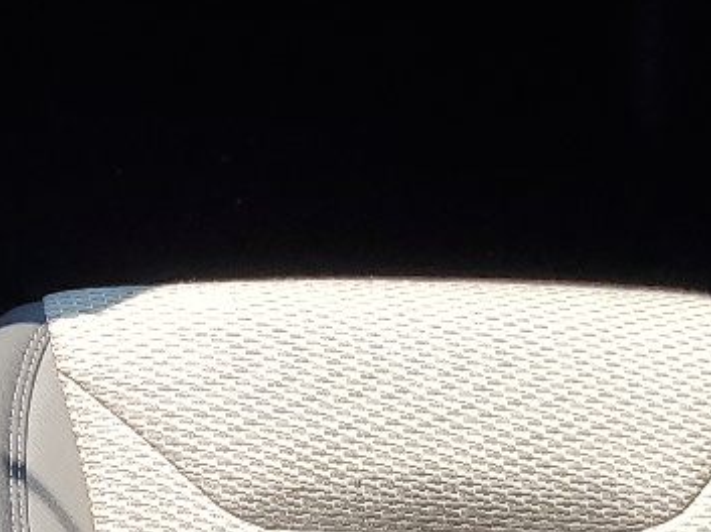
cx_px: -375
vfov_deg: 12.5
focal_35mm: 118
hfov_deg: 15.4
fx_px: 2421
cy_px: 101
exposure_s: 1/1111
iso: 50
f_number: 1.5
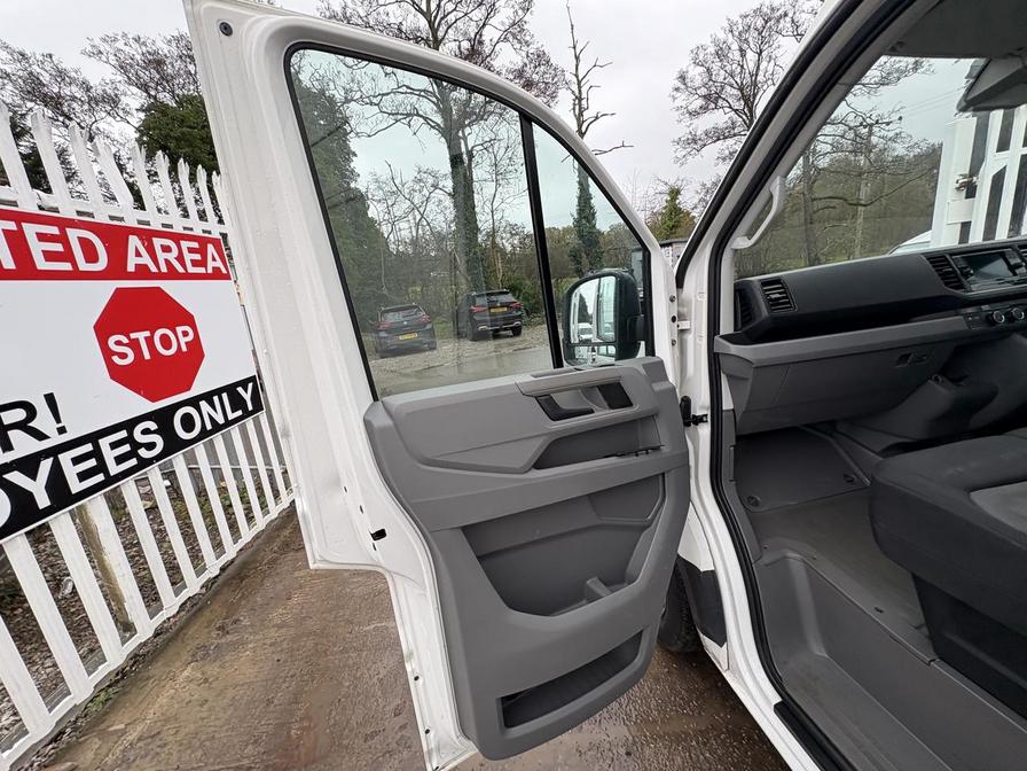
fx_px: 415
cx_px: 514
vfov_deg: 85.7
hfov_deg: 102.1
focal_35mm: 14
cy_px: 386
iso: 50
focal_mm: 2.22
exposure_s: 1/114
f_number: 2.2
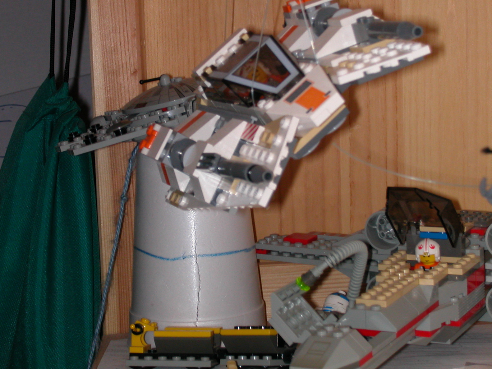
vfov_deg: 15.9
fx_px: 1322
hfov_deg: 21.1
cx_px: 246
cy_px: 185
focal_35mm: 93
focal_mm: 14
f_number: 4.4
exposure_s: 1/59.9
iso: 100
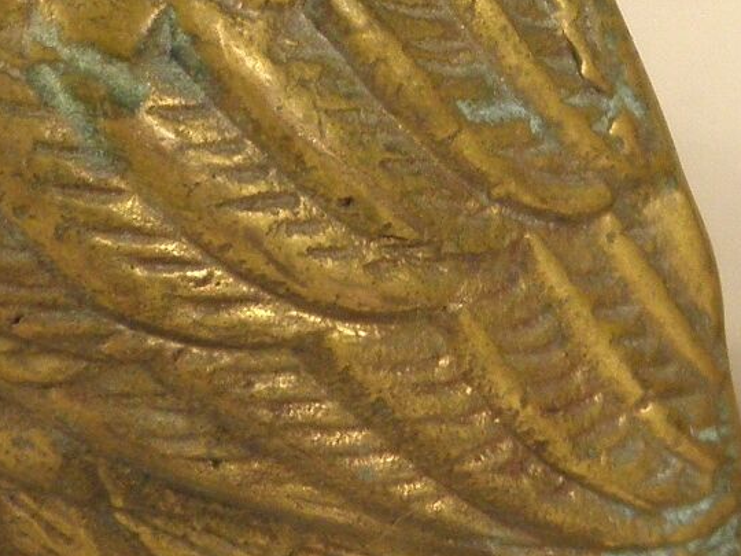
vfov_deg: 5.7
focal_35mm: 256
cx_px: 810
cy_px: -288
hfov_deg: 7.7
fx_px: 5480
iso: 100
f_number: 4.1
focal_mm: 9.7
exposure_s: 1/80
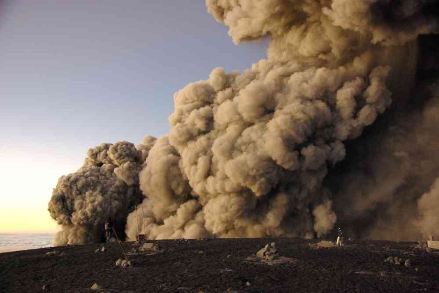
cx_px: 220
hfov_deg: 55.1
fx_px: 421
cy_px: 146
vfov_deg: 38.4
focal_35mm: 34
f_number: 4
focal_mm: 23
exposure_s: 1/30
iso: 1600
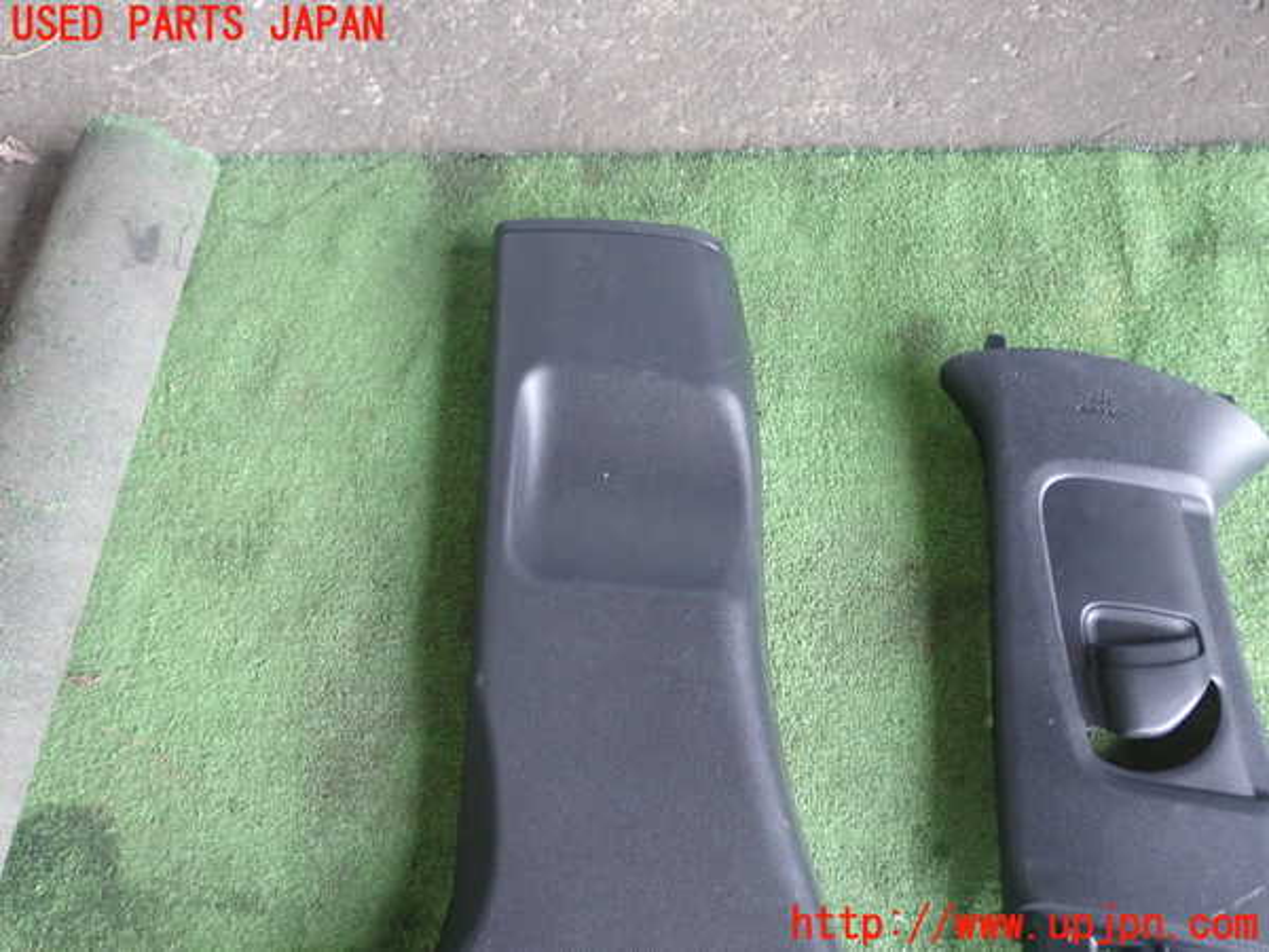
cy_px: 476
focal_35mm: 36
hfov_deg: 51.4
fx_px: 1320
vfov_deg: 39.7
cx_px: 634
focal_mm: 6.37
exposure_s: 1/40
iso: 800
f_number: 2.5
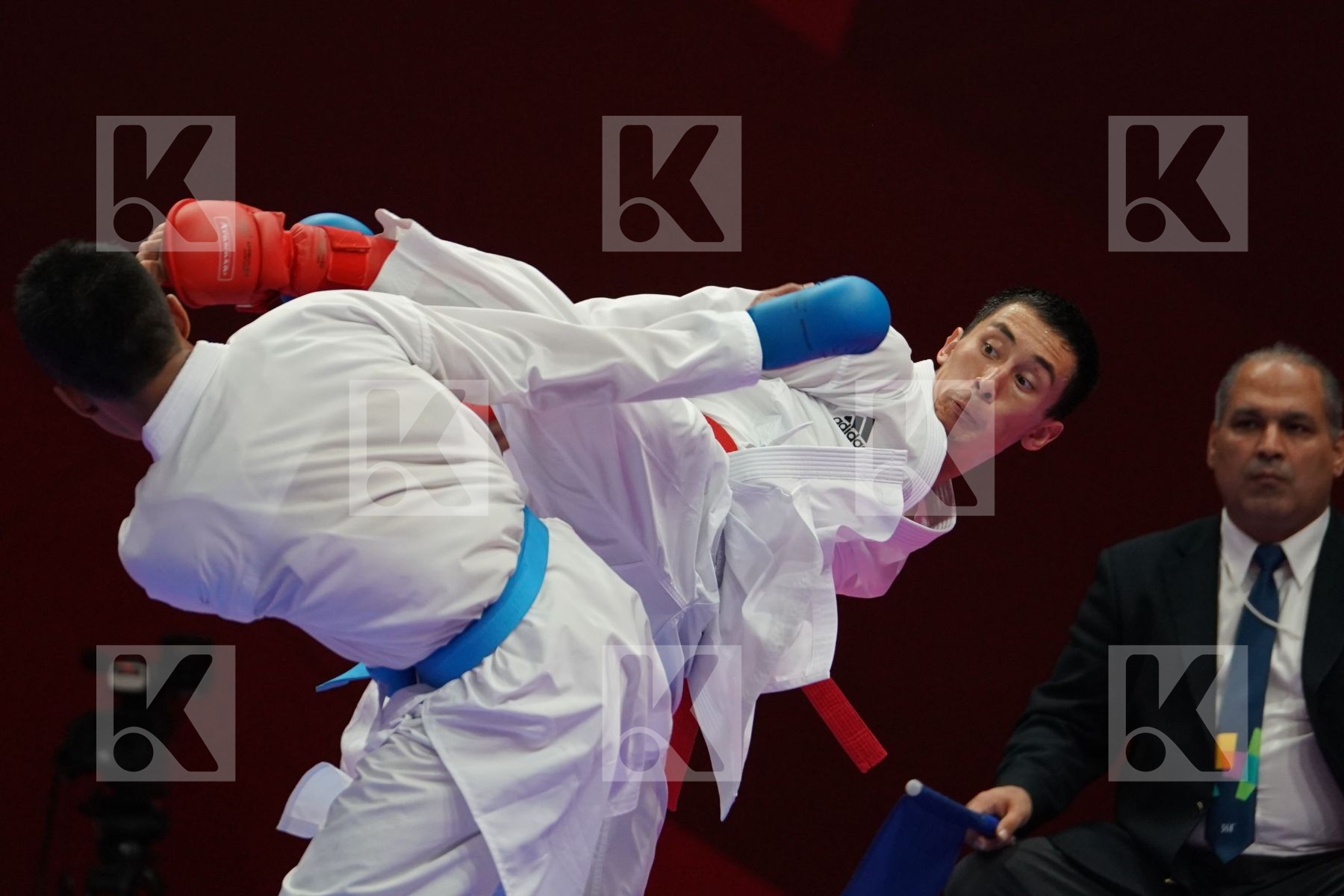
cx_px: 672
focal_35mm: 420
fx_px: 15679
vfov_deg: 3.3
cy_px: 448
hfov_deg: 4.9
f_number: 4
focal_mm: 280
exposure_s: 1/1000
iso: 2500
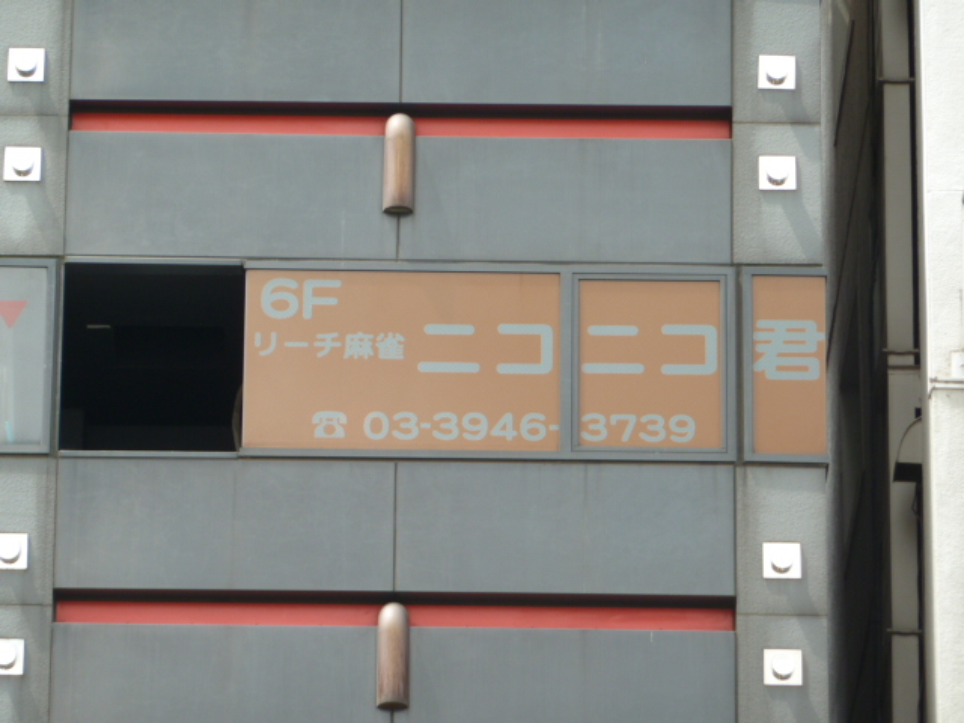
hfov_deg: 7.6
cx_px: 482
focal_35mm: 260
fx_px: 7241
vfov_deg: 5.7
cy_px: 362
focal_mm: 42.6
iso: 100
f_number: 4.7
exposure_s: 1/100
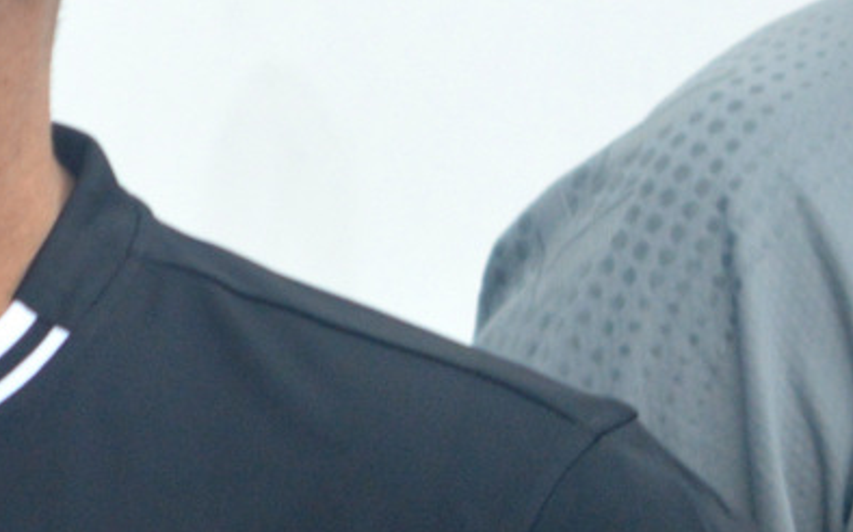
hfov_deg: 4.2
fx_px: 11503
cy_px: 250
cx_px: -362
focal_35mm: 495
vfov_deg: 2.7
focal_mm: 85
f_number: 7.1
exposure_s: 1/250
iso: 800
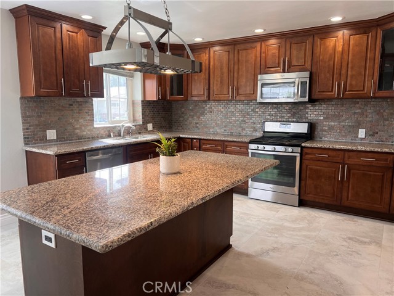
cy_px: 148
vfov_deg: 53.1
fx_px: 296
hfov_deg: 67.3
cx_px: 197
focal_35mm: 26
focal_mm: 5.7
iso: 64
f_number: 1.5
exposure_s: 1/126
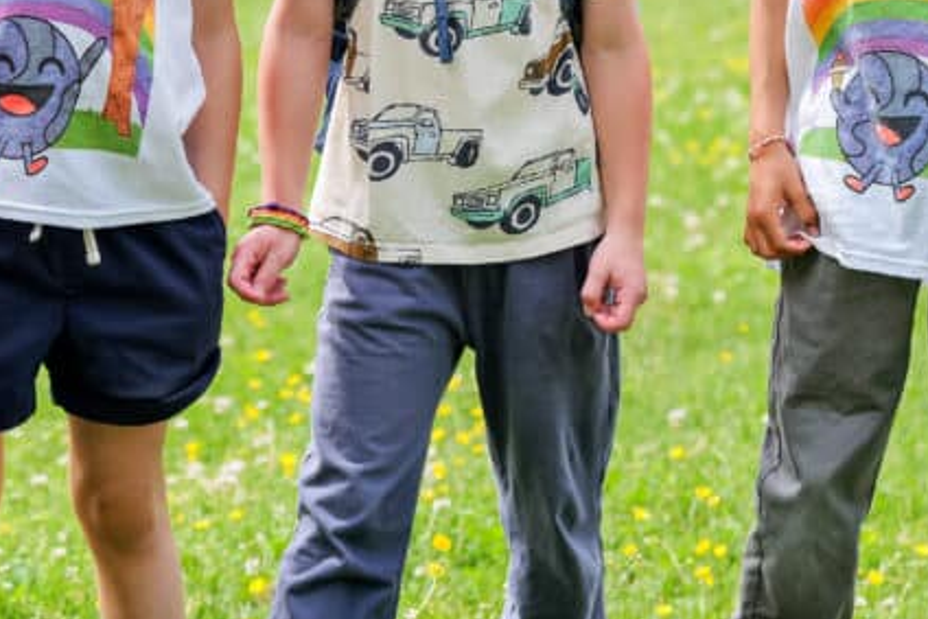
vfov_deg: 8.1
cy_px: 71
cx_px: 398
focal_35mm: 169
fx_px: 4358
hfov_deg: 12.2
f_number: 4
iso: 100
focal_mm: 70
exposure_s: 1/250
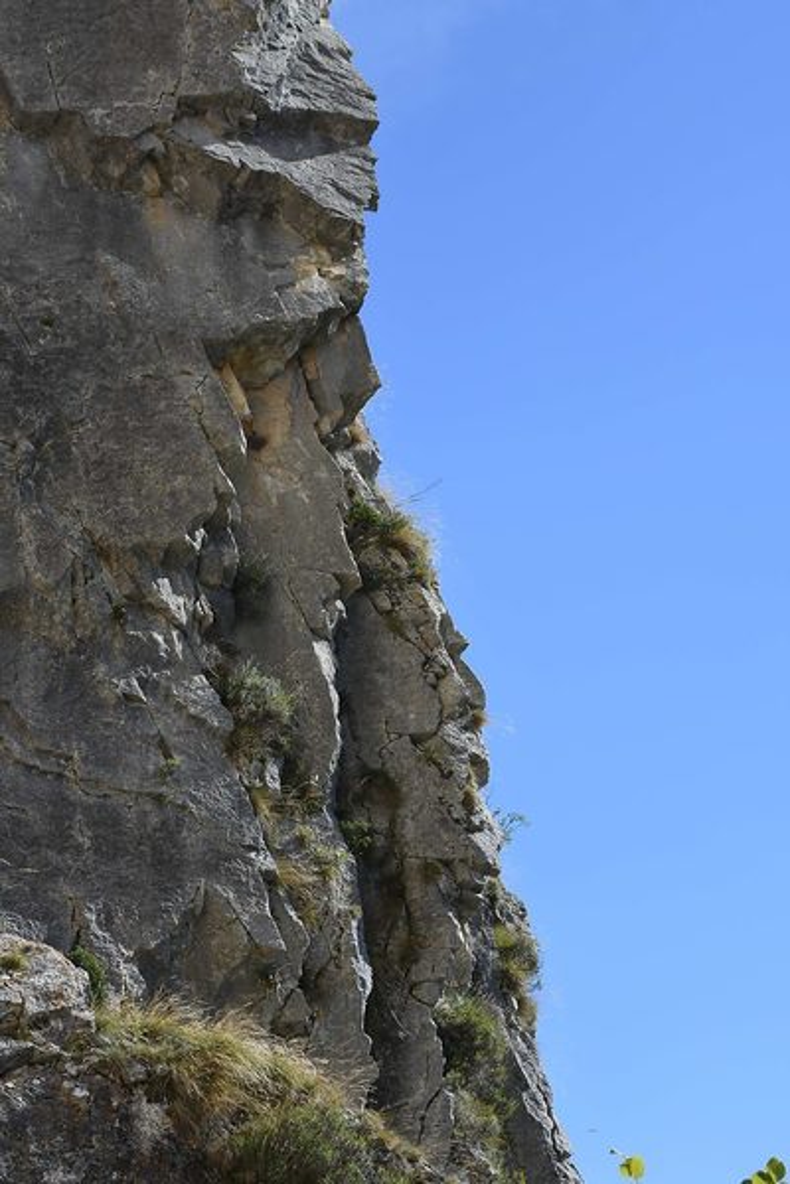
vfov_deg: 24.6
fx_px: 2715
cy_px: 592
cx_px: 395
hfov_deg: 16.6
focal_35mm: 82
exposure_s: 1/400
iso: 100
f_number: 5.6
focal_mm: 55
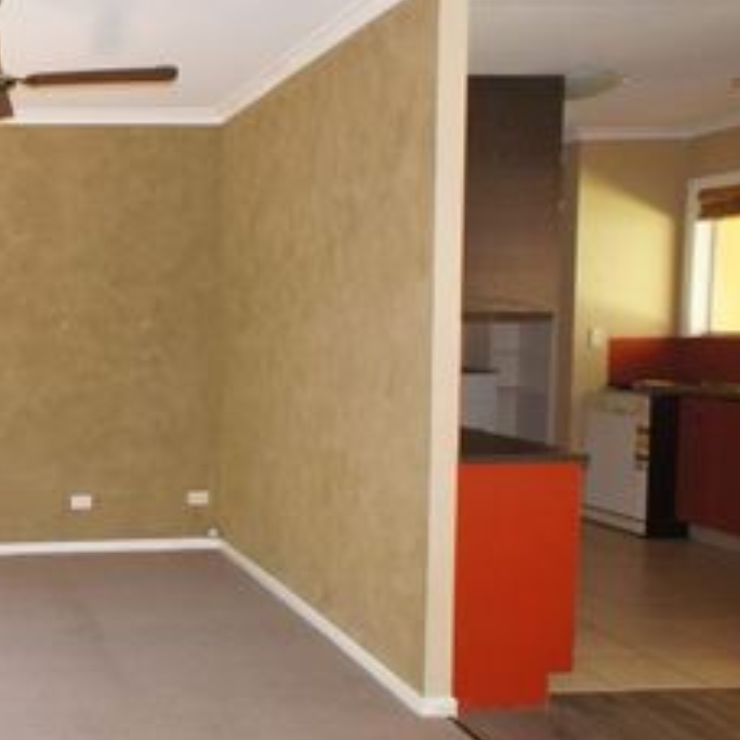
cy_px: 427
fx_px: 1016
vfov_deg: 39.9
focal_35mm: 42
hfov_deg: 35.8
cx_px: -16
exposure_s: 1/60
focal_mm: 16
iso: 800
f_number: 3.5
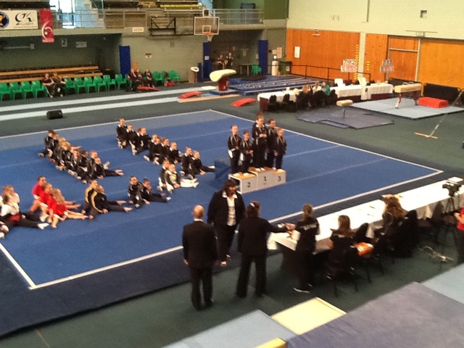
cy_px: 174
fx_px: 590
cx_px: 232
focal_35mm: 44
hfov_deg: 42.9
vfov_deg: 32.9
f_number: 2.4
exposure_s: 1/30
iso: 125
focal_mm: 2.03
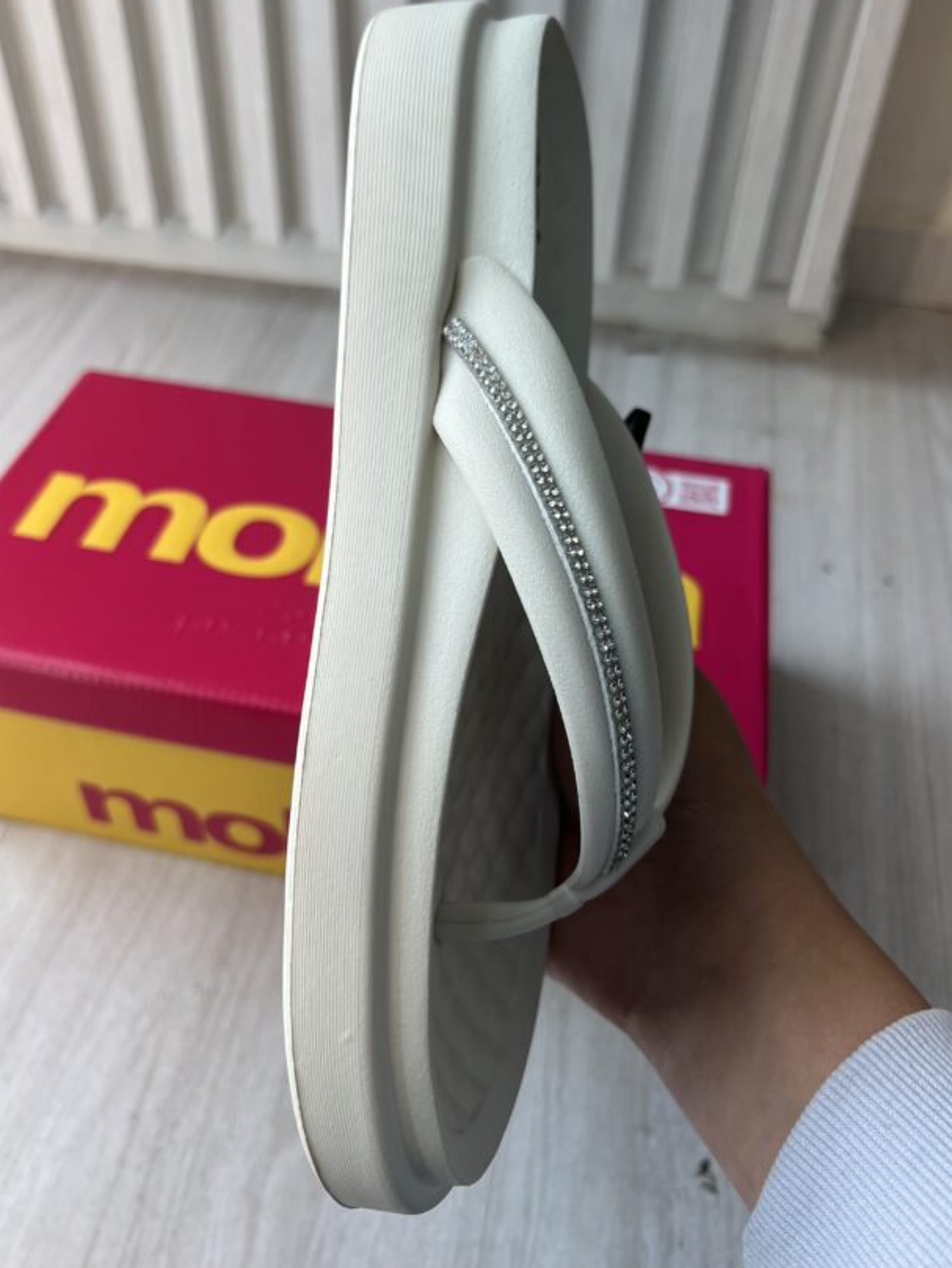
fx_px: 1100
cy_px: 540
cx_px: 428
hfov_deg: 46.7
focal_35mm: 30
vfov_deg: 59.7
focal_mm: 5.7
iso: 40
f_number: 1.5
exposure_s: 1/287
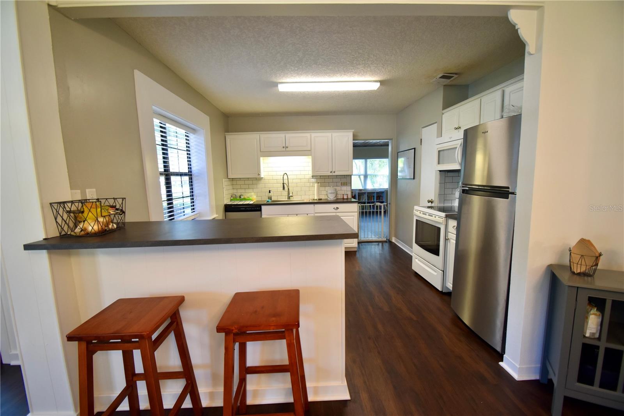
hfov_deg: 100.4
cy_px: 208
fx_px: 260
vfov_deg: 77.3
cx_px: 312
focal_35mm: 15
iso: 720
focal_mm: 10
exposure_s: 1/60
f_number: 4
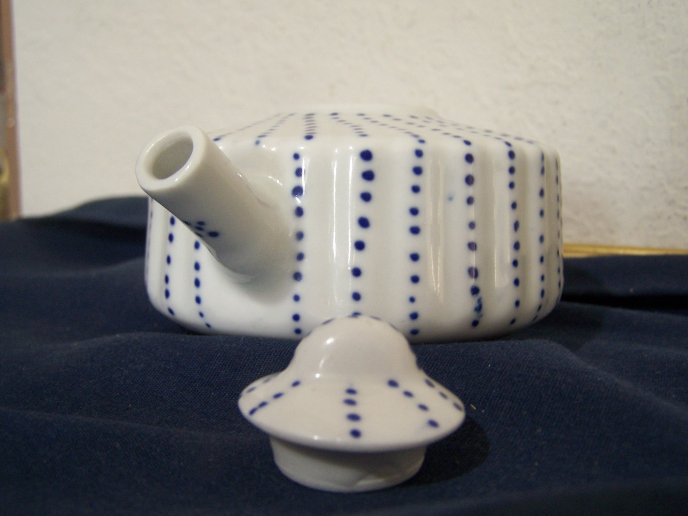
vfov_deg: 37.7
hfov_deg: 49.0
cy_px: 258
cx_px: 344
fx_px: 755
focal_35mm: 38
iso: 140
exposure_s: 1/10
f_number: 2.8
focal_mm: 6.3
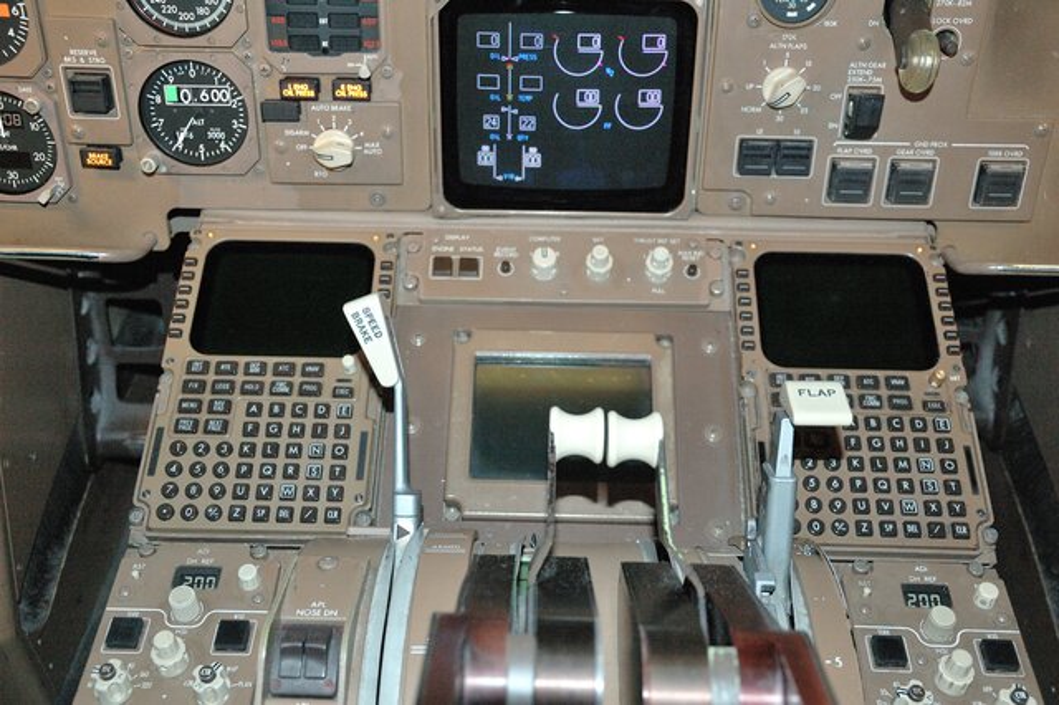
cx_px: 530
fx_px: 1147
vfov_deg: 34.2
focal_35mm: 39
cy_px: 352
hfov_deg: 49.6
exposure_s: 1/60
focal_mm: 26
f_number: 4.5
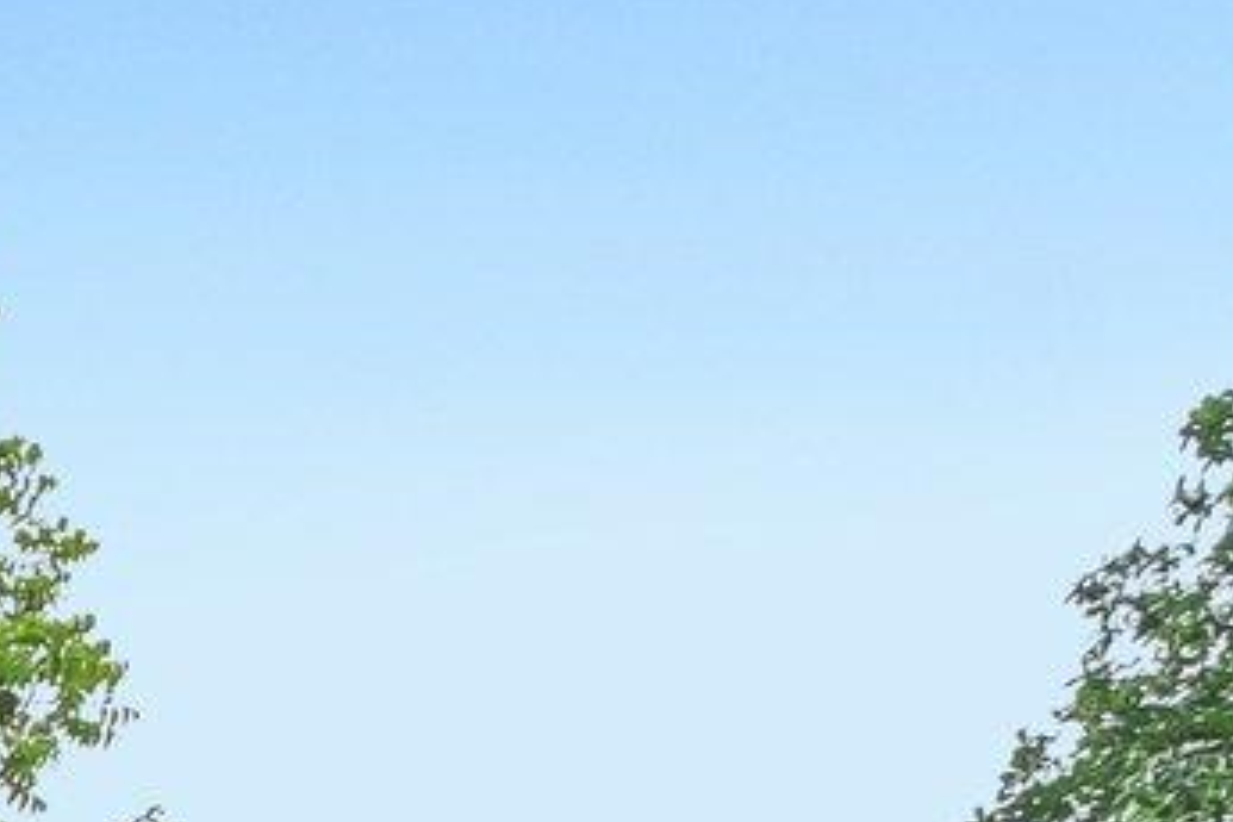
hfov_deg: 15.6
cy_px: 1617
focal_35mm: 89
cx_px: -1526
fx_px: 3048
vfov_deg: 13.3
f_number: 8
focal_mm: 10
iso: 400
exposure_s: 1/25
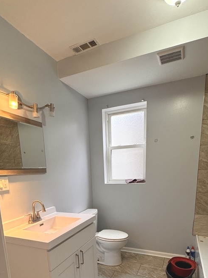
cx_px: 101
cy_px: 211
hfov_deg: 58.9
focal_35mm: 23
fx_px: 184
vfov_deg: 68.8
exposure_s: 1/120
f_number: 2.2
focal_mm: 2.22
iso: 200
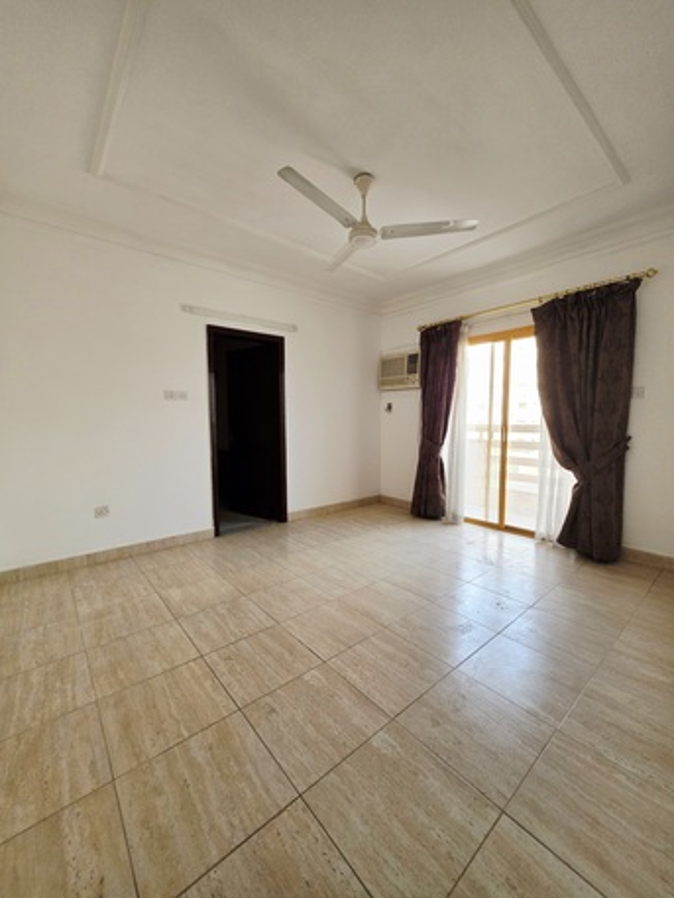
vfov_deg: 106.2
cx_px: 337
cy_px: 449
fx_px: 337
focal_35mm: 13
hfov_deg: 89.9
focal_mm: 2.2
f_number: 1.9
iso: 250
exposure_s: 1/370
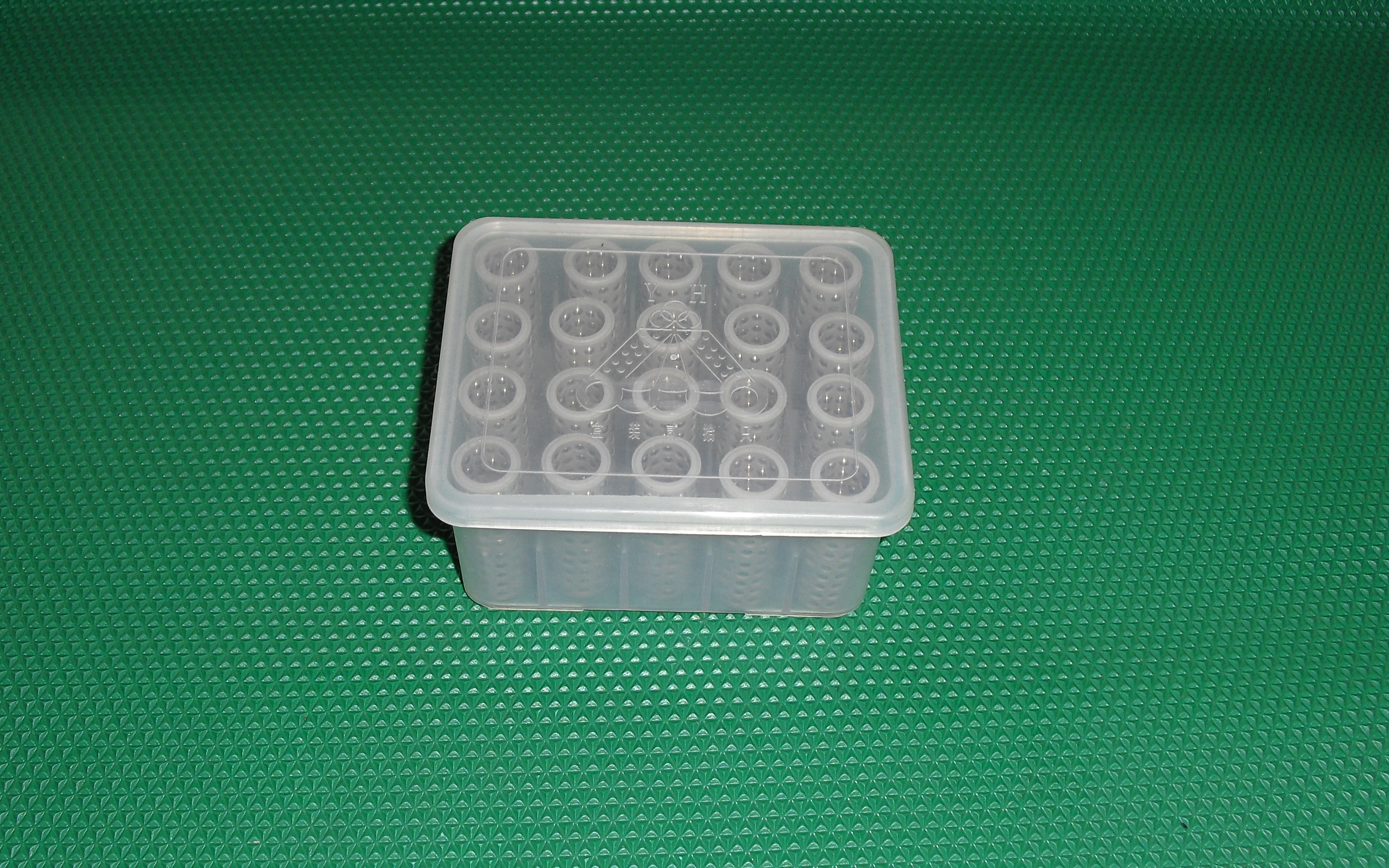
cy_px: 532
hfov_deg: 46.2
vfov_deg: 29.8
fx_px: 1628
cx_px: 644
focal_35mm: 43
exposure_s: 1/60
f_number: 3.1
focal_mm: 6.3
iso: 100
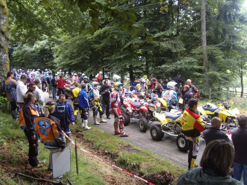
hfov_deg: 52.6
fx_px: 250
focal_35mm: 35
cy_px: 92
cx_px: 124
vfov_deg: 40.7
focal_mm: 7.4
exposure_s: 1/45
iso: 80
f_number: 2.8
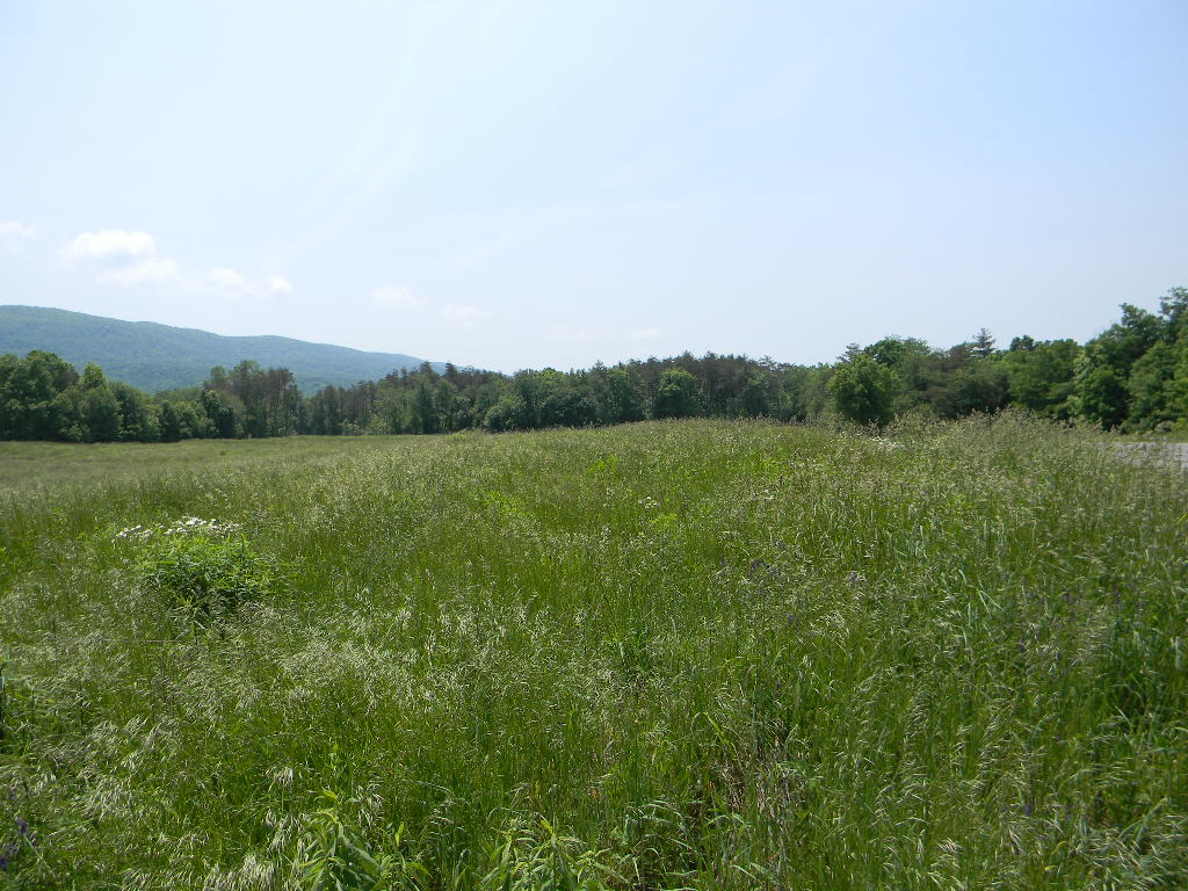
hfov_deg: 63.4
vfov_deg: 49.7
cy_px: 446
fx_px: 961
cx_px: 594
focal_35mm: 28
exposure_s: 1/838
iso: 80
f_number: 3.5
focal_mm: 5
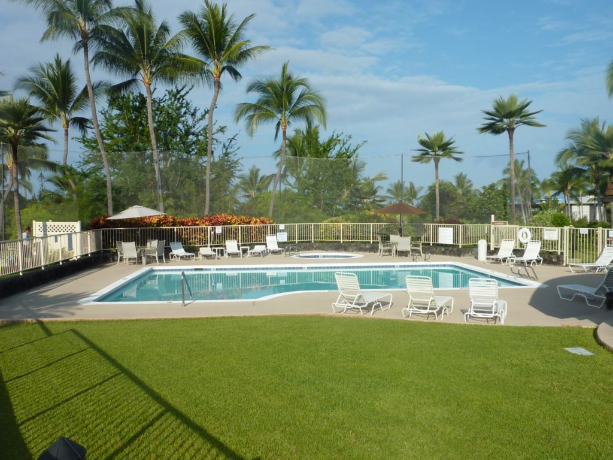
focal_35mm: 30
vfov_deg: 46.8
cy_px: 230
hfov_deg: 60.0
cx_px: 306
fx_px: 531
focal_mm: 4.1
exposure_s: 1/400
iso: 80
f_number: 5.6
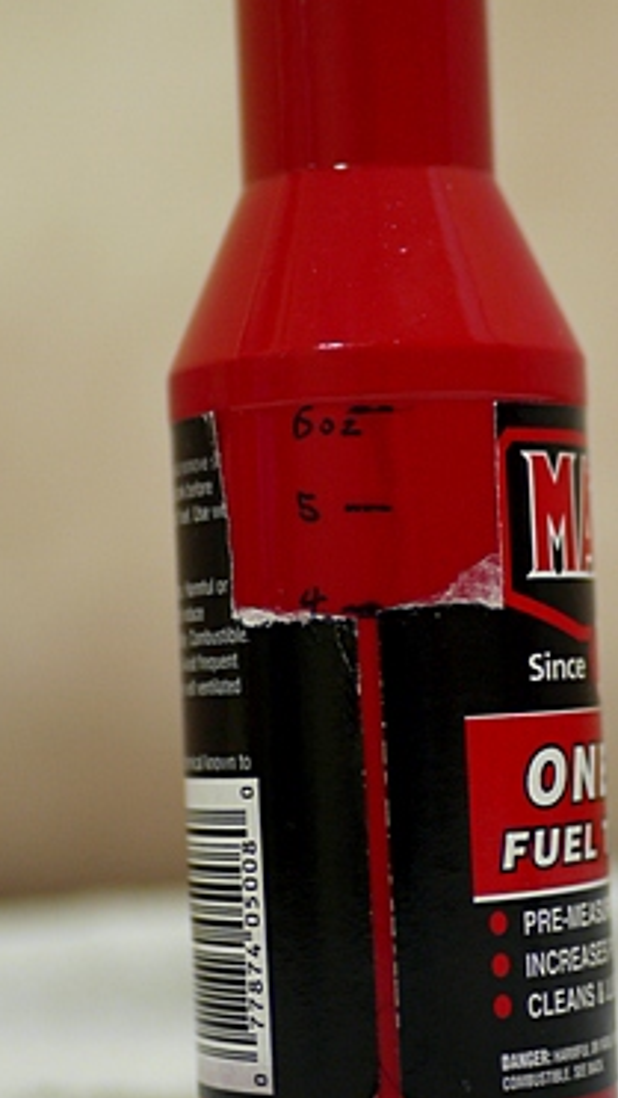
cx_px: 429
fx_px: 2735
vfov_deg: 22.6
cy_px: 441
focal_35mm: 94
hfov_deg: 12.9
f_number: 1.4
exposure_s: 1/25
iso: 200
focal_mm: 25
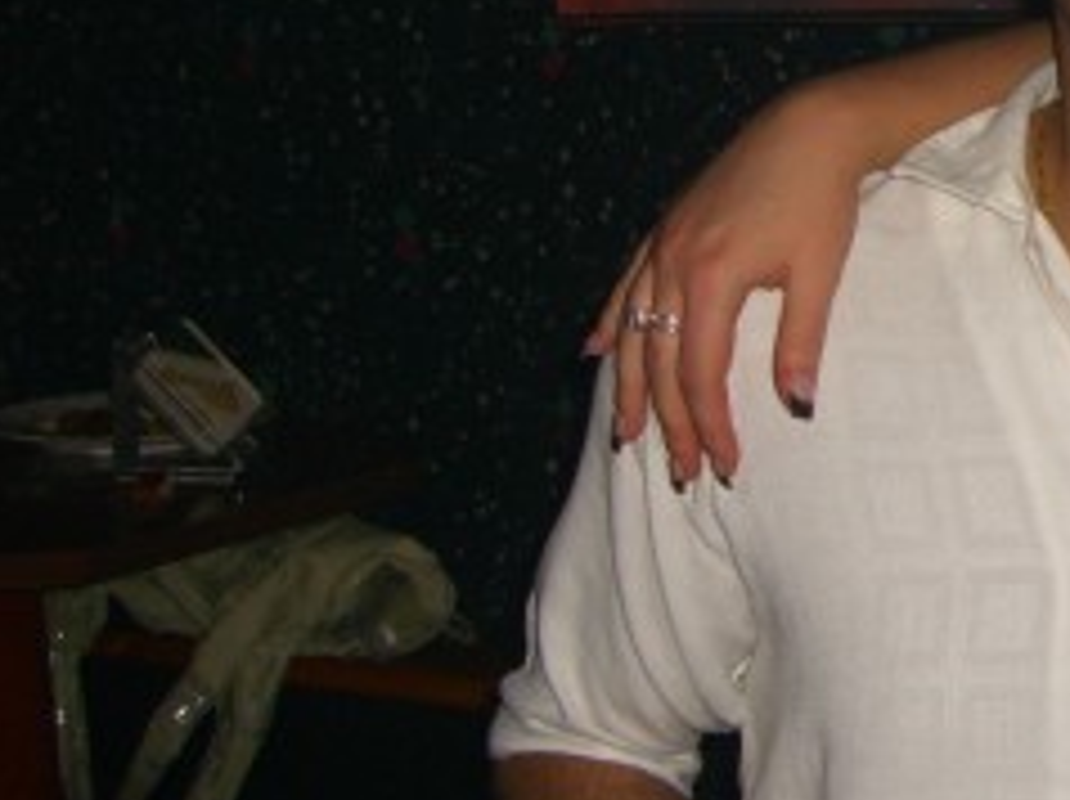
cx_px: 1313
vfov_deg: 15.3
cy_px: 157
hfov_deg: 19.2
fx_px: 2964
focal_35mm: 96
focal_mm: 7.9
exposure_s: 1/60
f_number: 2.8
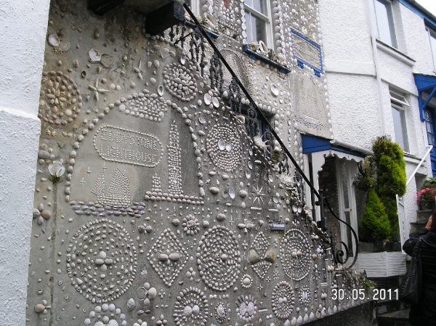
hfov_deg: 49.0
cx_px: 218
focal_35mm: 38
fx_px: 478
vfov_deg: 37.7
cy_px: 163
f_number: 5.6
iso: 100
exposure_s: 1/180
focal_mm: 7.8
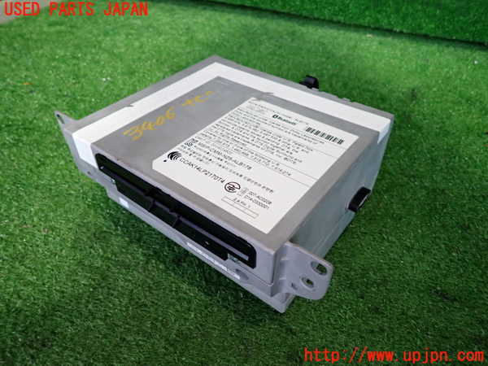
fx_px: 352
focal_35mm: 25
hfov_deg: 69.4
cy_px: 183
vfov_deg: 54.9
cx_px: 244
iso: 250
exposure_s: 1/40
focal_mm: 4.5
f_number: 2
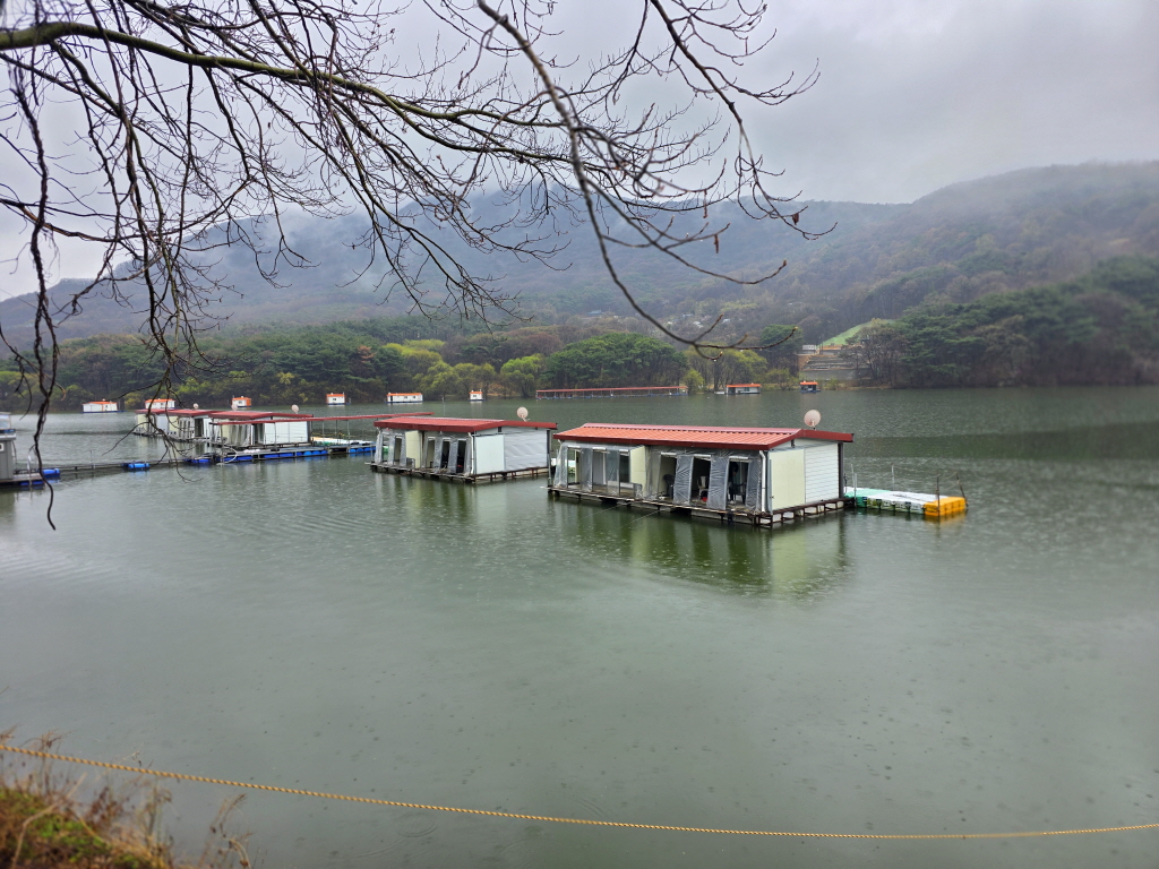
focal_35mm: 23
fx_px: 770
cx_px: 580
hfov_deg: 73.9
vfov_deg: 58.9
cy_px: 434
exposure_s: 1/359
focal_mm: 6.3
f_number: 1.7
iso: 40
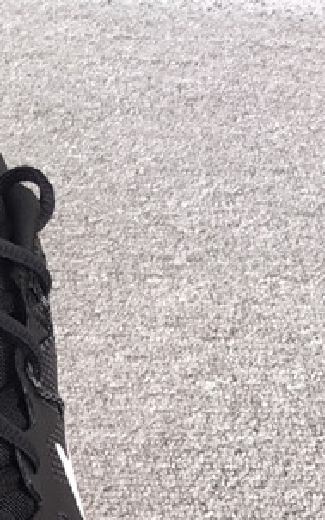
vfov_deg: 20.7
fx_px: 1388
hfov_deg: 12.4
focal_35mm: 98
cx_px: -227
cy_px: 476
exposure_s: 1/109
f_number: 2.4
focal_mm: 3.3
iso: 25
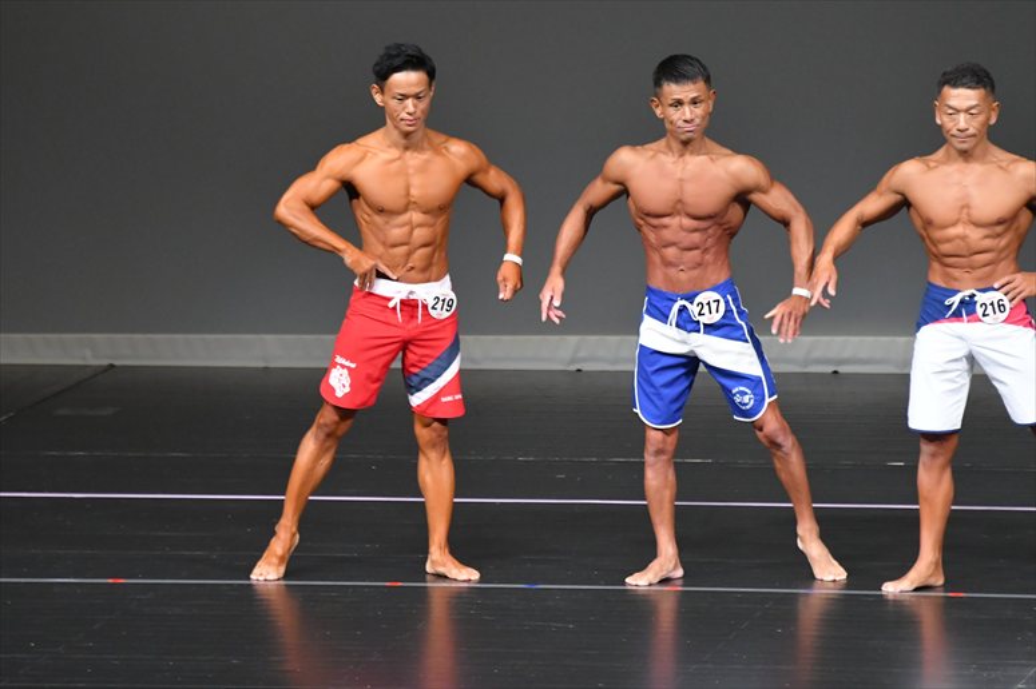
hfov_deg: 6.5
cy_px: 344
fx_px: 9061
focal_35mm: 315
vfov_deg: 4.4
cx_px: 518
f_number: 5.6
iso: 5000
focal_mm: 210
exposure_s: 1/400
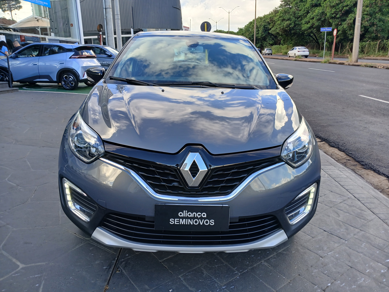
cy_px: 146
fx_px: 292
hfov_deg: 67.3
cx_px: 194
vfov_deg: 53.1
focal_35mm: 26
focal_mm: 3.98
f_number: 1.8
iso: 25
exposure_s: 1/120
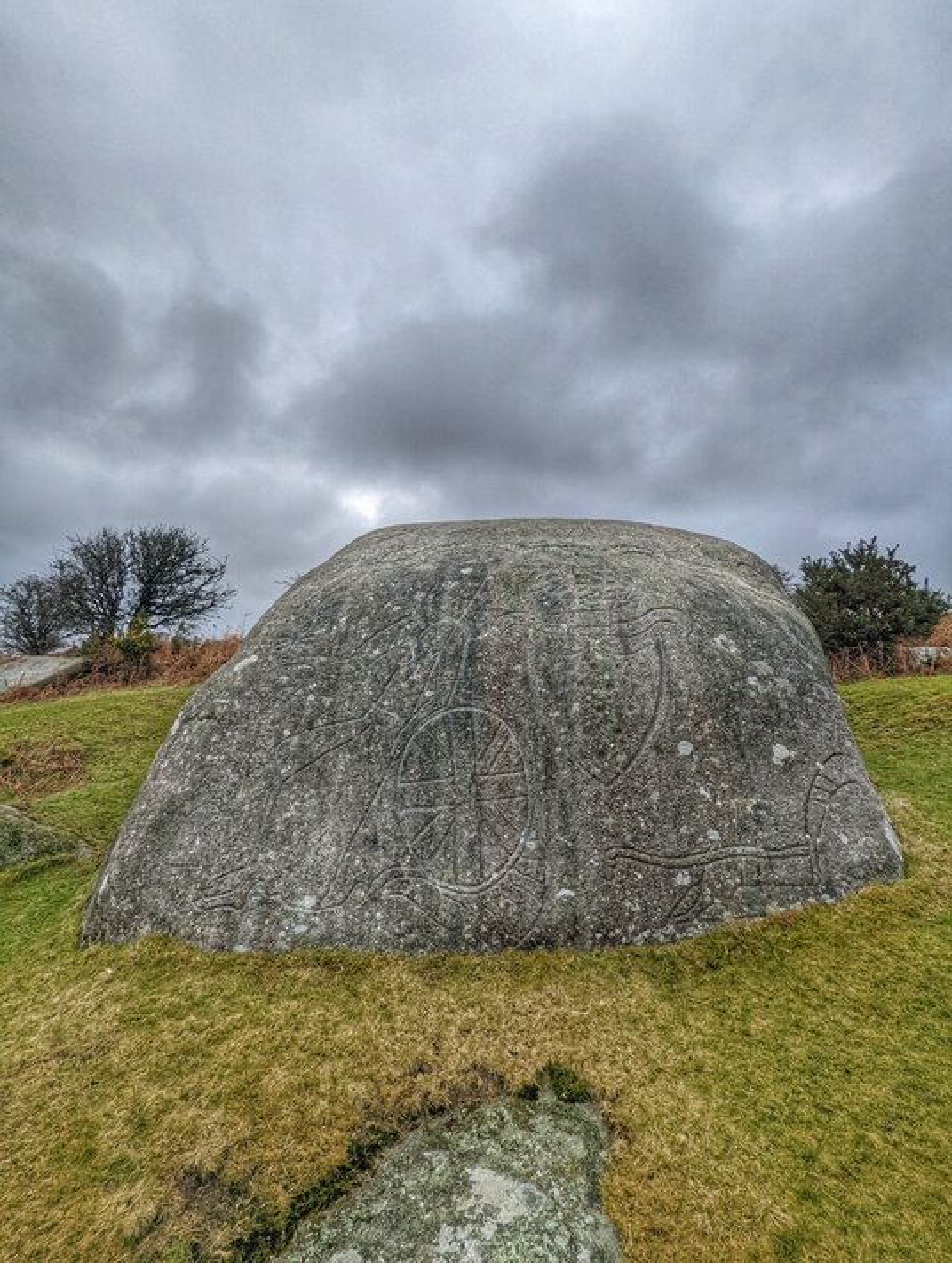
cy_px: 632
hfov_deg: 78.3
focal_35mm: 16
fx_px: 585
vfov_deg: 94.4
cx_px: 476
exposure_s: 1/465
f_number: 2.2
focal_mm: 2.35
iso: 62
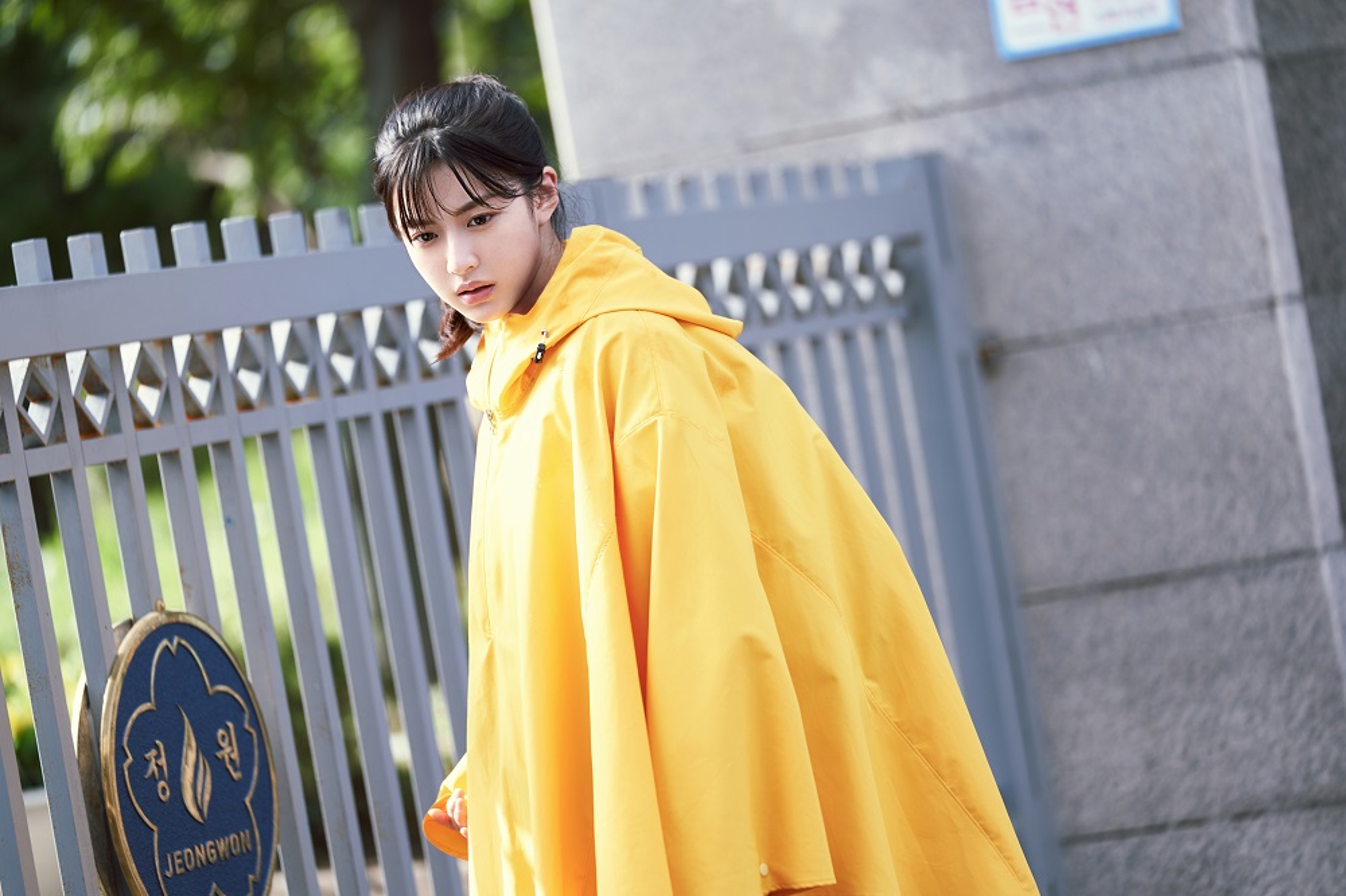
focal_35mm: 136
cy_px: 448
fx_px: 5083
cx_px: 673
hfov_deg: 15.1
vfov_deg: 10.1
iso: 100
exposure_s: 1/800
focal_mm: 136
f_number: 2.8
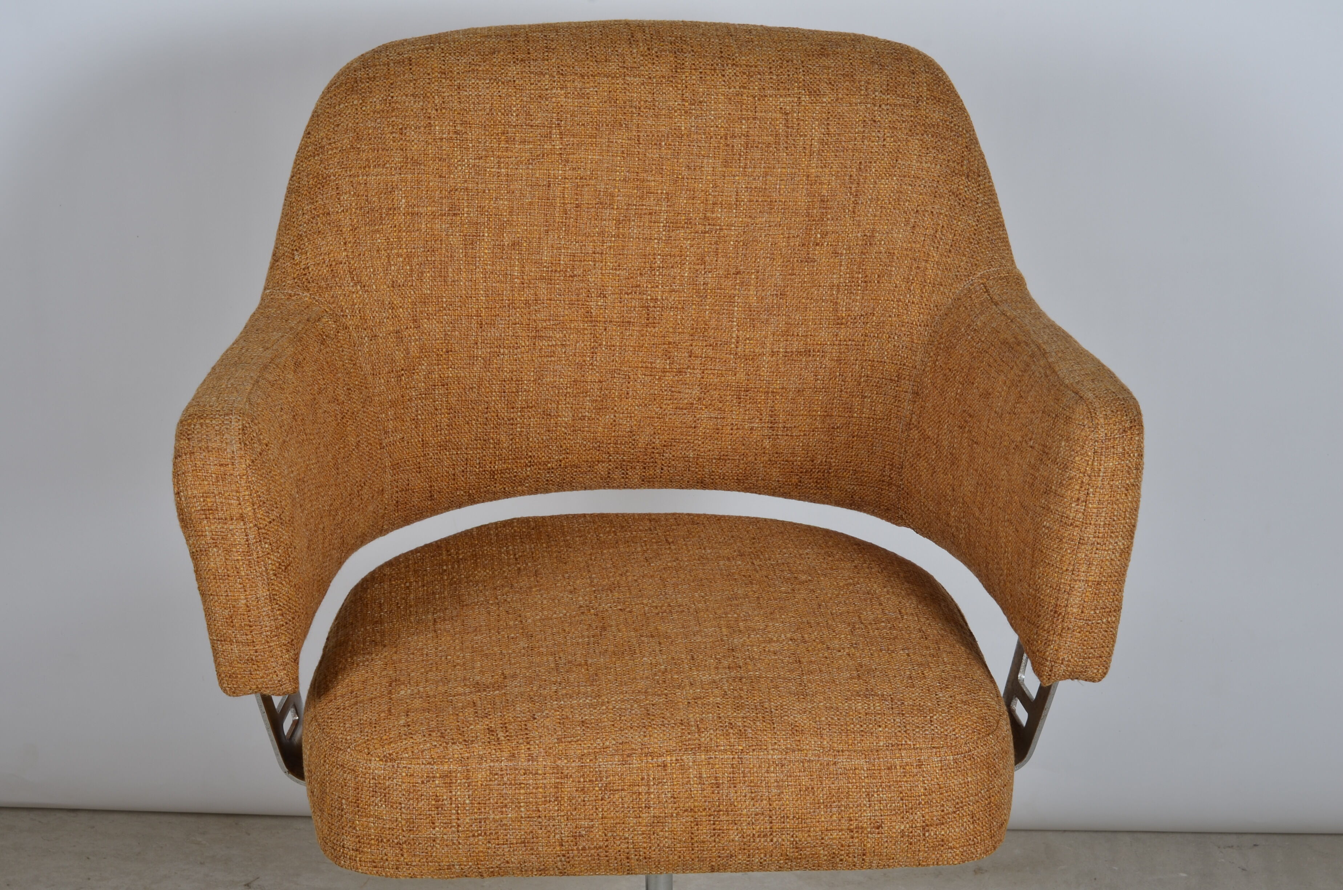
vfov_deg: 18.1
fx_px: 2792
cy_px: 445
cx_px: 672
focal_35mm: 75
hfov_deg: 27.0
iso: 100
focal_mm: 50
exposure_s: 1/125
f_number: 14
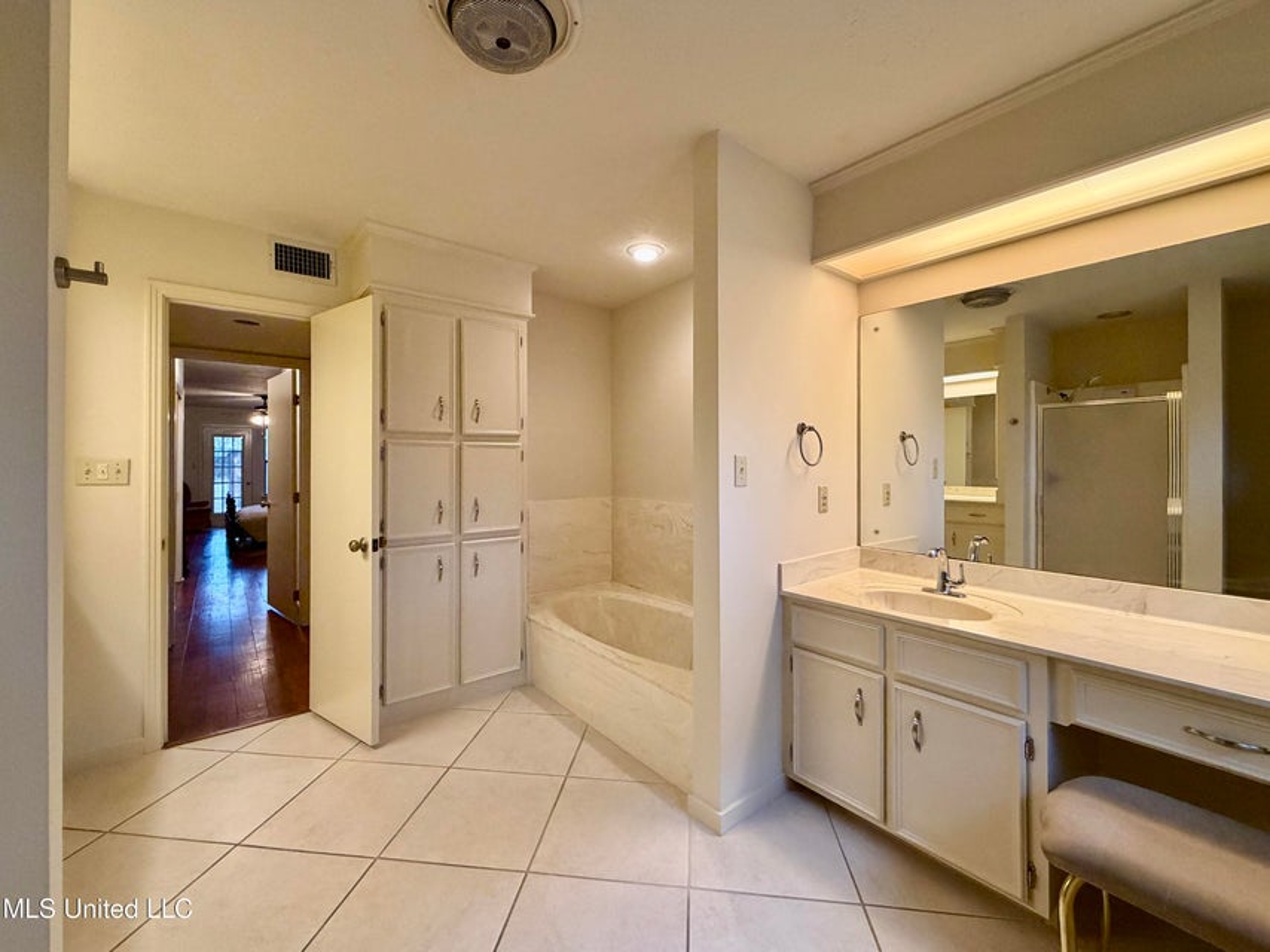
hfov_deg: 102.1
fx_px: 513
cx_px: 635
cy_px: 476
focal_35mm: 14
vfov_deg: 85.6
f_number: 2.2
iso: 250
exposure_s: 1/120
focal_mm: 2.22
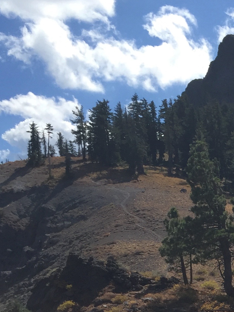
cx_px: 333
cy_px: 384
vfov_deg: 21.5
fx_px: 757
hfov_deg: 16.3
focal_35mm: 84
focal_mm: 4.15
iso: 32
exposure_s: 1/2639
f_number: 2.2
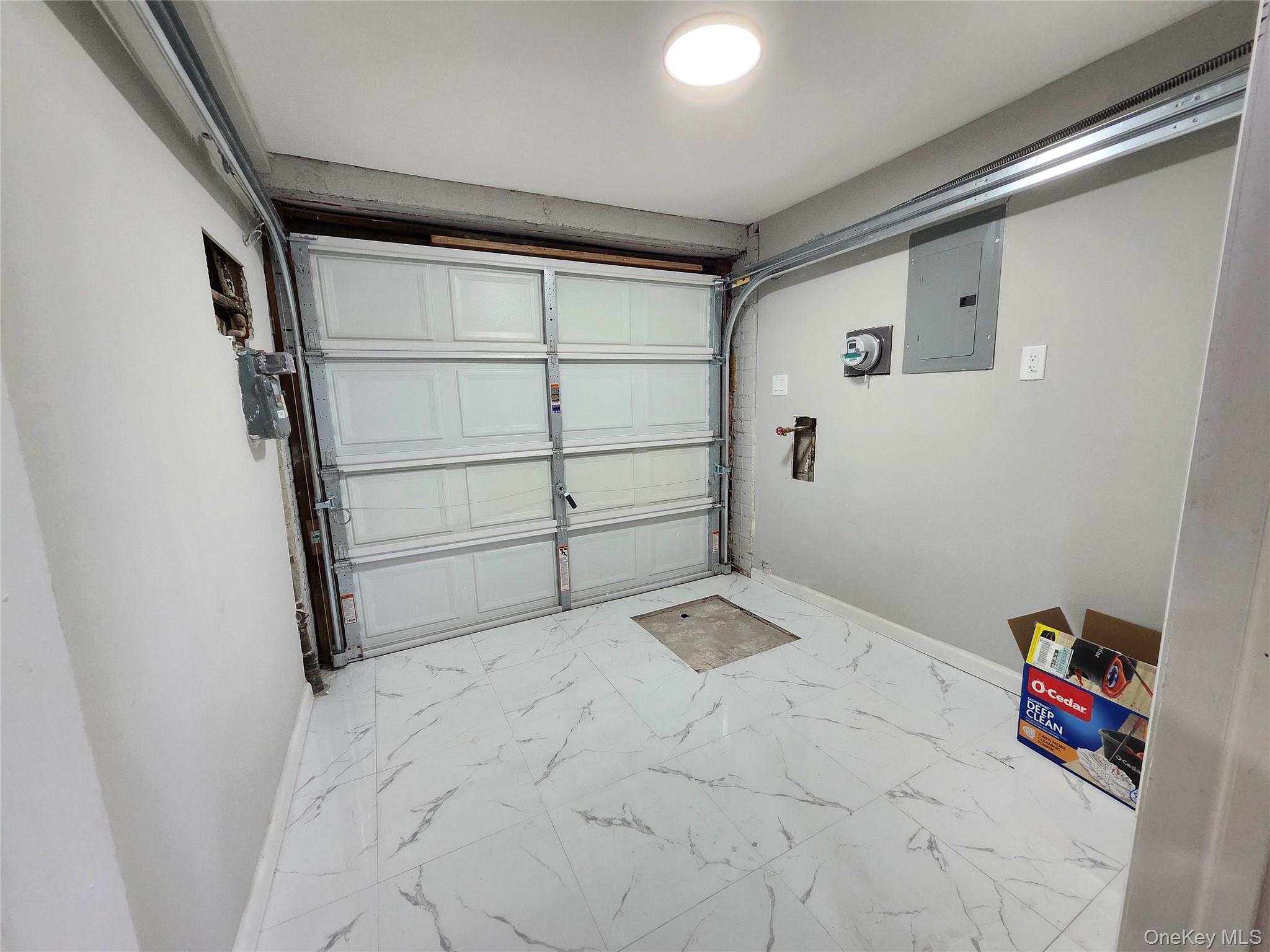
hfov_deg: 106.2
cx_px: 635
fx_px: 477
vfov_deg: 89.9
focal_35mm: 13
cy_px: 476
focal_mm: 1.74
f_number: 2.2
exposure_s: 1/60
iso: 250
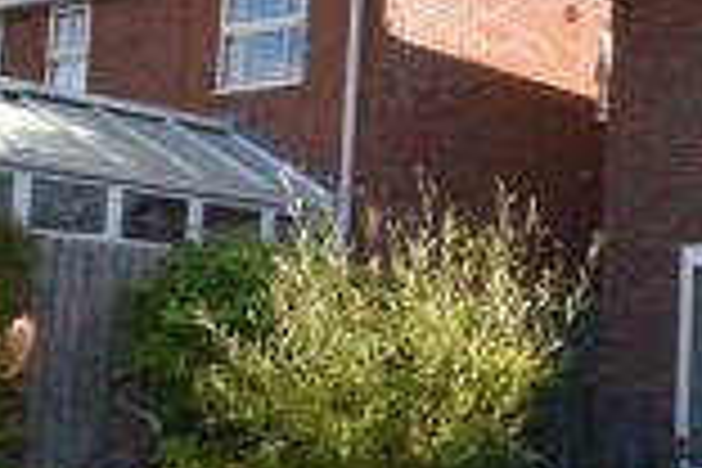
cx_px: 848
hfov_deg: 27.8
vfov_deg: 21.6
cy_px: 254
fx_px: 1228
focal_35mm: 63
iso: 200
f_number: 8
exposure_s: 1/250
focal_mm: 10
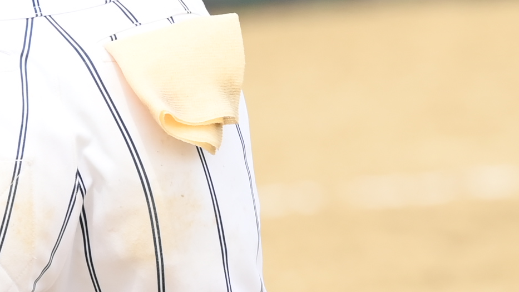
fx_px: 18718
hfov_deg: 1.6
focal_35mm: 1360
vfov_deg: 0.9
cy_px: -282
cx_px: -294
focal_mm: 290
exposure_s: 1/1600
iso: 640
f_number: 5.6
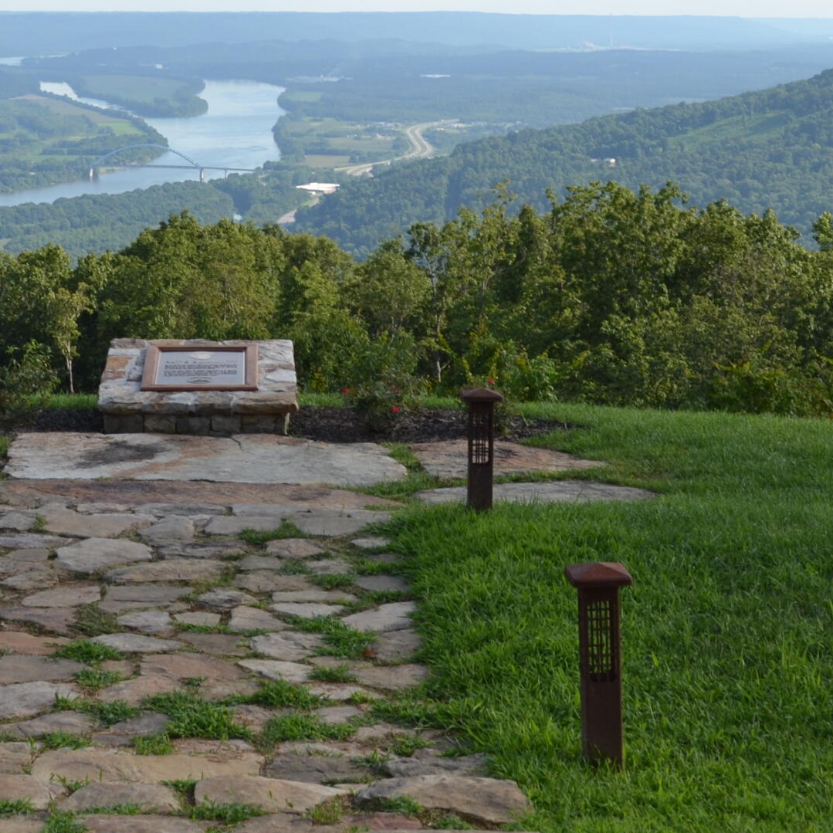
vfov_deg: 22.0
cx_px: 239
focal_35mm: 78
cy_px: 208
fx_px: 2124
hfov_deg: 22.0
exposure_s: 1/200
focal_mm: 22
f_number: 6.3
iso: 100
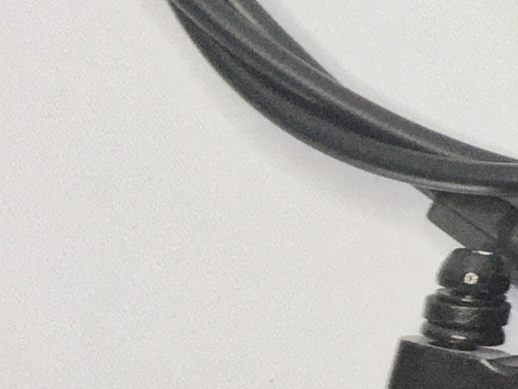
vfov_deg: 8.5
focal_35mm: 172
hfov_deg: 9.4
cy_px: -139
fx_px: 2574
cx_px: 1483
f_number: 2.2
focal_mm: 4.15
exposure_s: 1/30
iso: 80
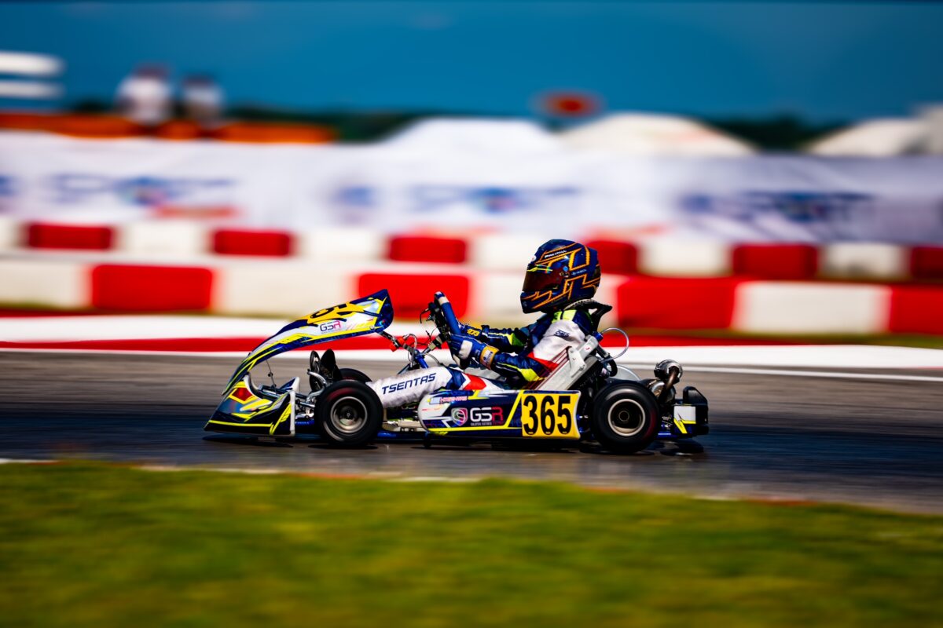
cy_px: 314
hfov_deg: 12.0
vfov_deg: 8.0
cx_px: 472
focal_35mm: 171
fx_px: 4479
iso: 100
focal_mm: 171
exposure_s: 1/200
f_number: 2.8
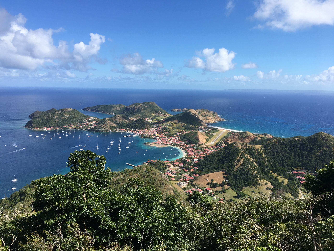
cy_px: 126
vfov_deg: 48.2
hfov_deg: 61.7
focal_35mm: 29
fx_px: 280
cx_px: 167
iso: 25
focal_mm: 4.15
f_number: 2.2
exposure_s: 1/1374
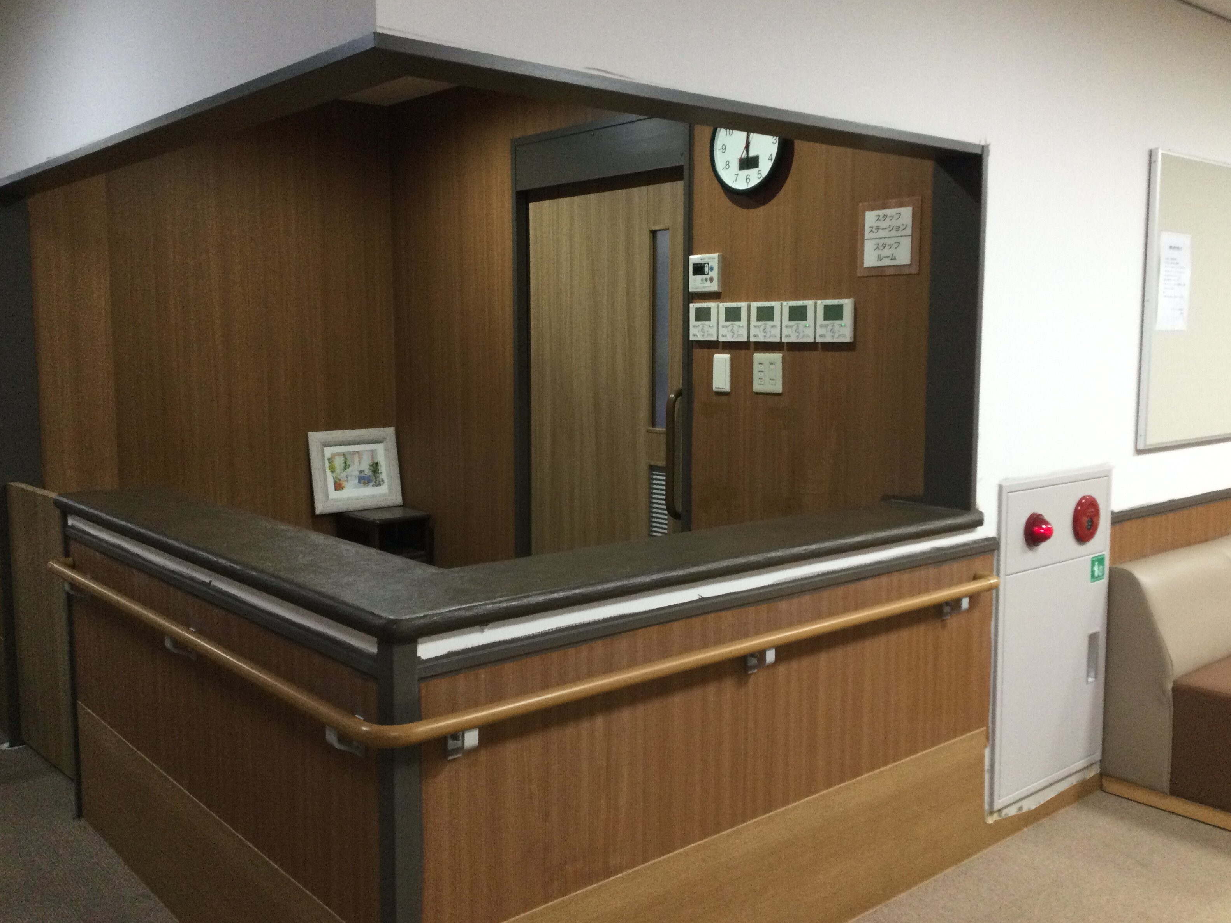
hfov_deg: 56.8
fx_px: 1138
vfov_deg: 44.2
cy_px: 450
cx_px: 610
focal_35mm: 32
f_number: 2.4
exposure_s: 1/30
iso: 125
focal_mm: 3.3
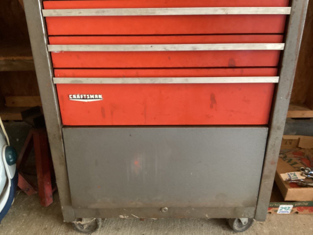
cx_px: 156
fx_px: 280
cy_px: 118
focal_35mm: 31
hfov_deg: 58.3
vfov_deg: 45.4
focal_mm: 3.3
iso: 320
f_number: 2.4
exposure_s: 1/33
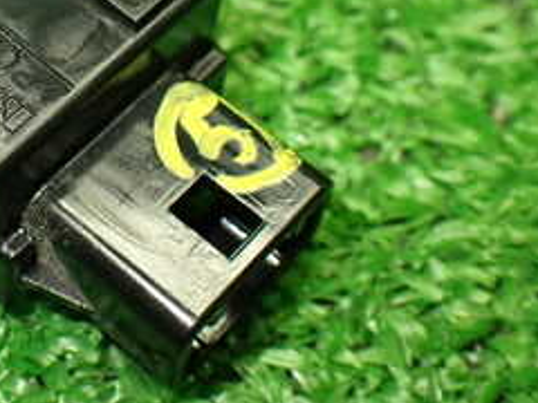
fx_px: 1166
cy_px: 11
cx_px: 38
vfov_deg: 19.2
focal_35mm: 75
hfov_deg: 25.1
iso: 400
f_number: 2.3
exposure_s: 1/125
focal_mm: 5.4
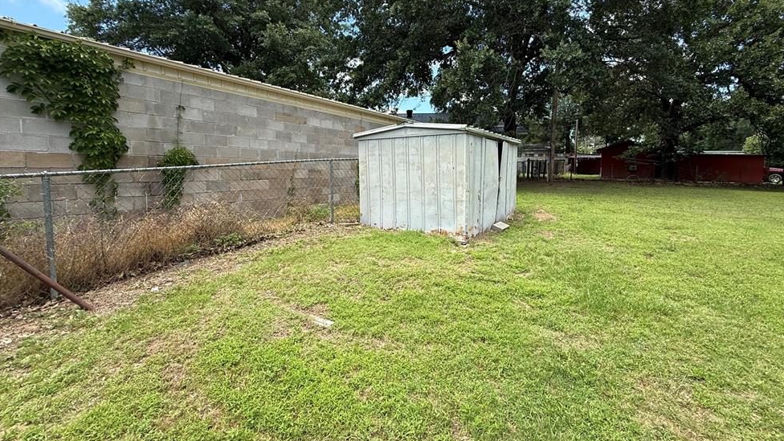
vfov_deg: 66.7
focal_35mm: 16
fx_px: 333
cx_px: 410
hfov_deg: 99.3
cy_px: 188
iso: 50
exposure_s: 1/709
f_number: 2.2
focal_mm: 2.22
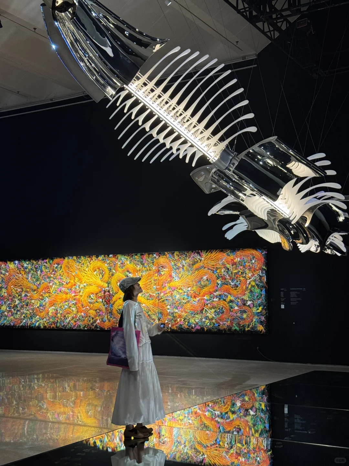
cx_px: 174
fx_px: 645
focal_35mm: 48
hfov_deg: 30.3
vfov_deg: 39.7
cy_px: 233
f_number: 1.78
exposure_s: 1/33
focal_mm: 6.76
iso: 250
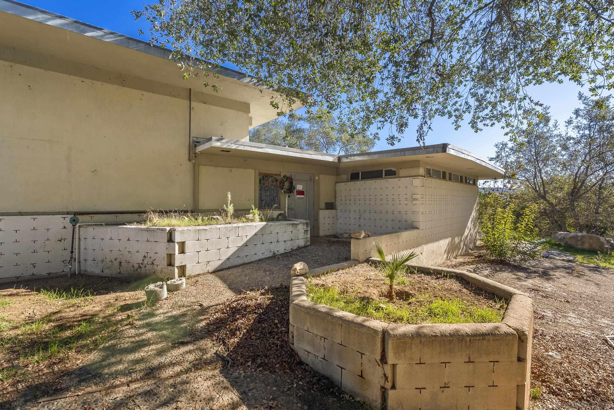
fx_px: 273
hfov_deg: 96.7
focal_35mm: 16
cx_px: 307
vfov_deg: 73.8
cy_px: 205
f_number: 8
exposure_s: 1/160
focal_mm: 16
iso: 500
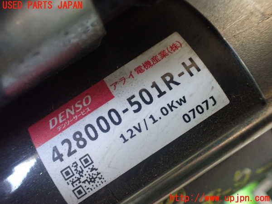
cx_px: 136
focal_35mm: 30
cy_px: 102
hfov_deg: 60.0
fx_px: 236
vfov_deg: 46.8
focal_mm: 5.4
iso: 800
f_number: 2.3
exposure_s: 1/60
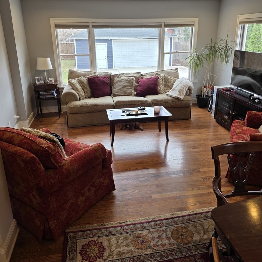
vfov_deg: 57.0
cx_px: 133
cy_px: 110
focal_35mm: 28
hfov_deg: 57.3
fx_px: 240
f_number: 1.7
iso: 40
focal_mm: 6.25
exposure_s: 1/120
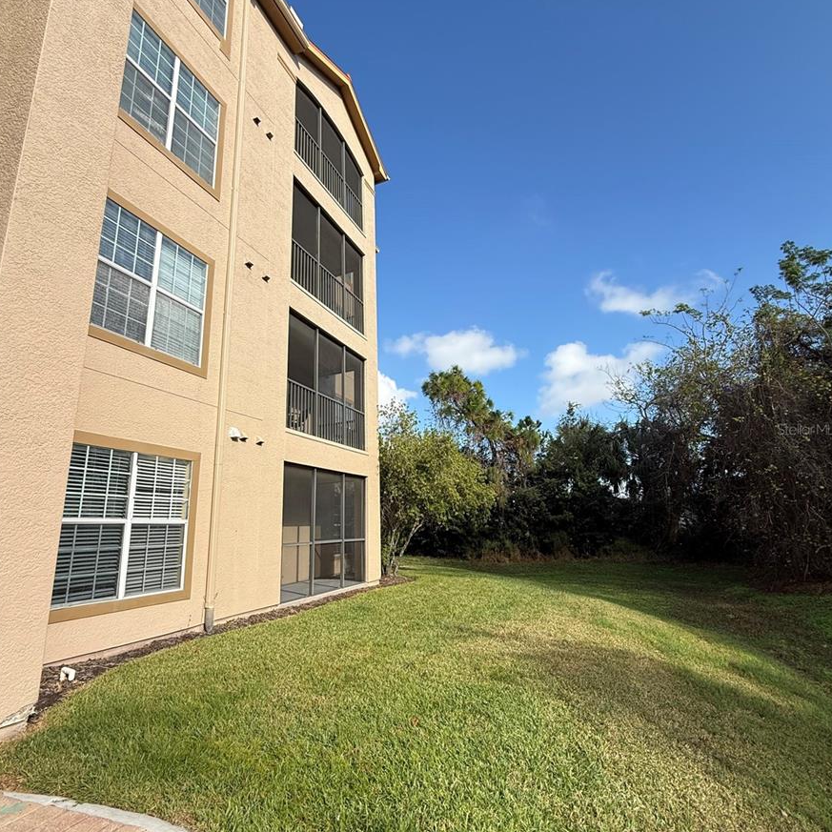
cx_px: 416
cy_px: 429
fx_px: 462
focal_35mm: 17
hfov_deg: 84.0
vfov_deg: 83.9
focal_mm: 2.22
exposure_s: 1/574
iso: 64
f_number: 2.2
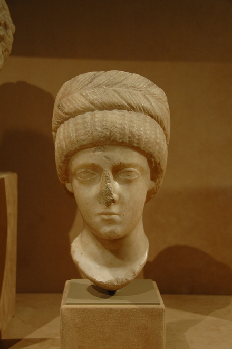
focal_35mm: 57
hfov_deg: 23.8
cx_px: 116
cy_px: 174
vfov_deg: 35.1
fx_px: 552
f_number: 4.5
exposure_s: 1/20
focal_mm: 38
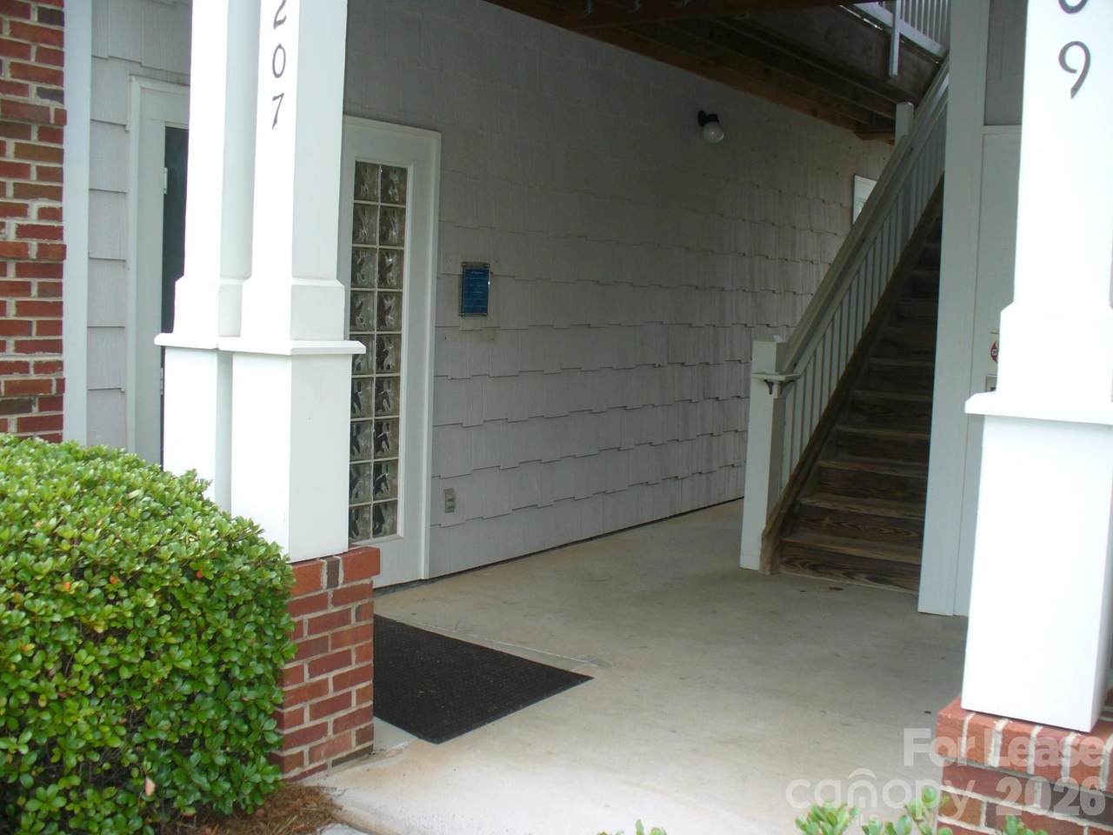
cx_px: 556
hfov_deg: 50.1
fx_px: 1190
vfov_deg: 38.7
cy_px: 418
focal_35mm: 37
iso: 80
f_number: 2.8
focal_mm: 6.1
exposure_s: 1/125
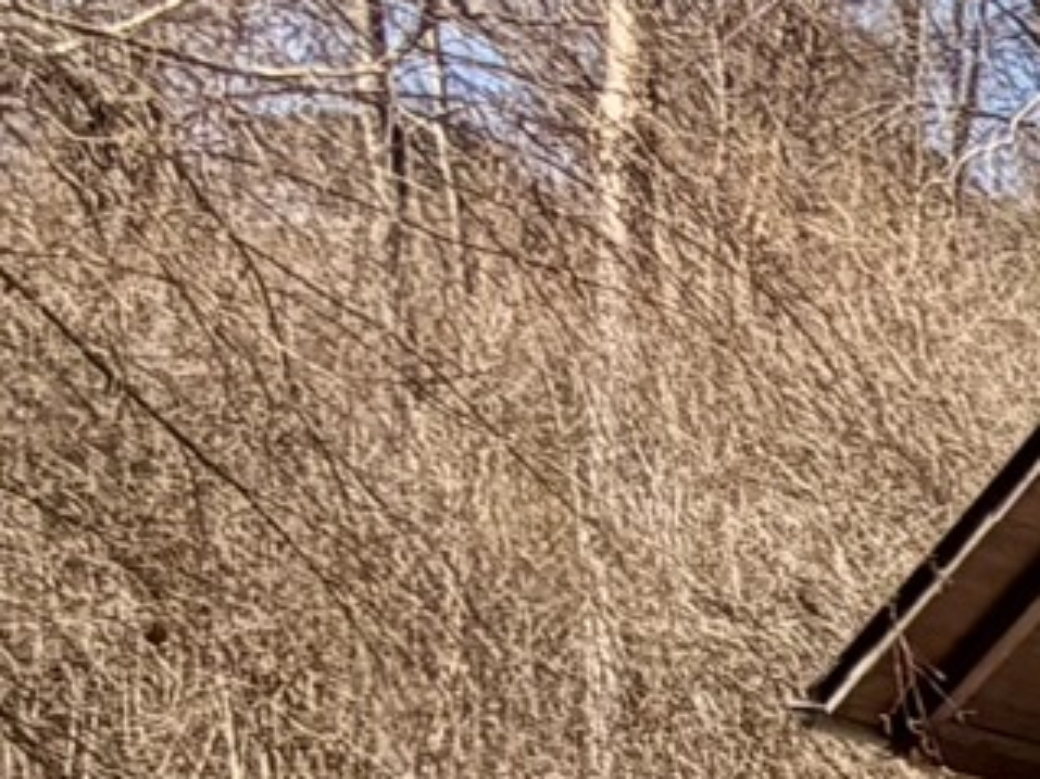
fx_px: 2703
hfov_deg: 12.4
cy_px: 479
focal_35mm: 90
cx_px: 2921
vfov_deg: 16.4
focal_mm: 2.22
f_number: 2.2
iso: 25
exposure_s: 1/770
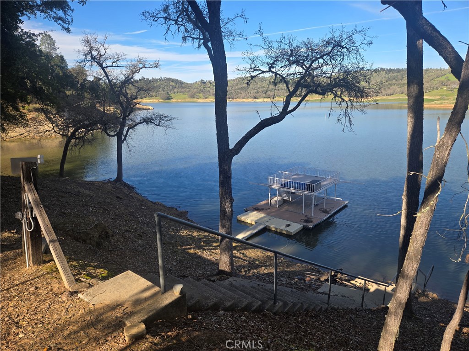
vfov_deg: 58.9
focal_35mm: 23
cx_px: 234
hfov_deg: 73.9
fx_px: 312
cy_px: 176
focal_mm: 5.4
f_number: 1.8
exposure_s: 1/934
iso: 25
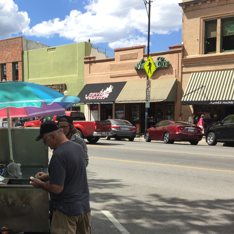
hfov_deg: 35.6
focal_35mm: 46
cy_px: 151
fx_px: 352
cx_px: 48
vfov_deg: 36.5
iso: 32
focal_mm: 4.15
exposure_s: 1/1199
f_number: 2.2
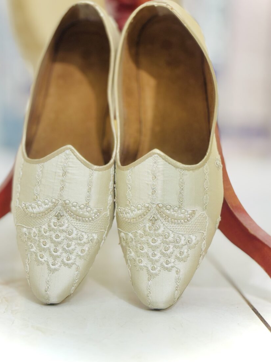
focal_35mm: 57
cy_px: 151
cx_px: 123
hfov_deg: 25.6
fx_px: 595
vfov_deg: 33.7
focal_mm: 6.76
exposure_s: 1/121
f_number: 1.78
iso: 50
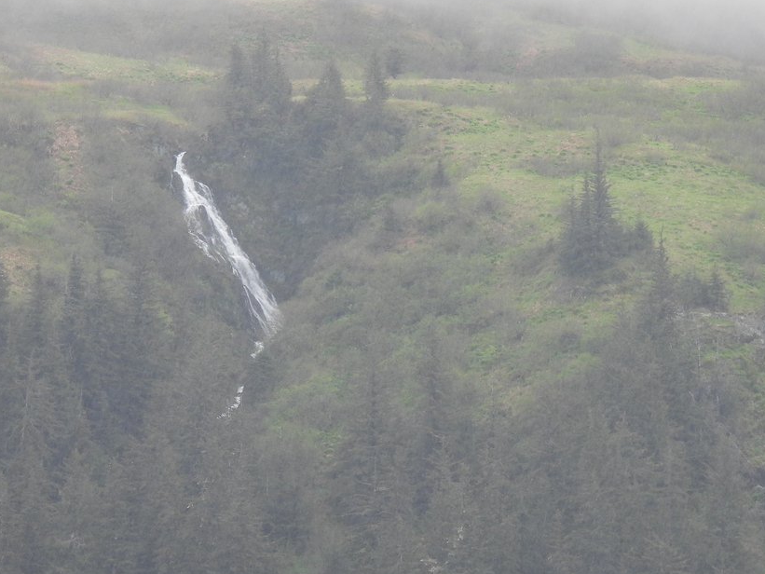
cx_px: 248
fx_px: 7581
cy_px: 314
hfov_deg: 5.8
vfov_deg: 4.3
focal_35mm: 343
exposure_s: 1/125
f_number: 4.5
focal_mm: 39.3
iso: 100
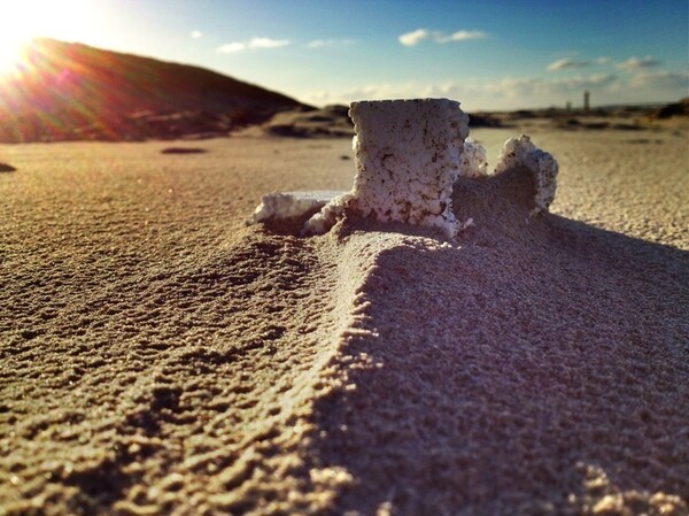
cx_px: 344
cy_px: 258
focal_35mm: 35
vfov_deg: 40.6
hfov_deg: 52.7
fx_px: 696
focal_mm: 4.28
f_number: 2.4
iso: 50
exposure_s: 1/2762
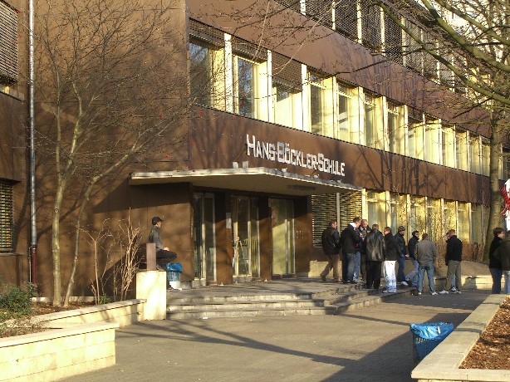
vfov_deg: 18.4
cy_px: 191
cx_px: 255
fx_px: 1178
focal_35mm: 80
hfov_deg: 24.4
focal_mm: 16.6
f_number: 4.4
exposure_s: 1/160
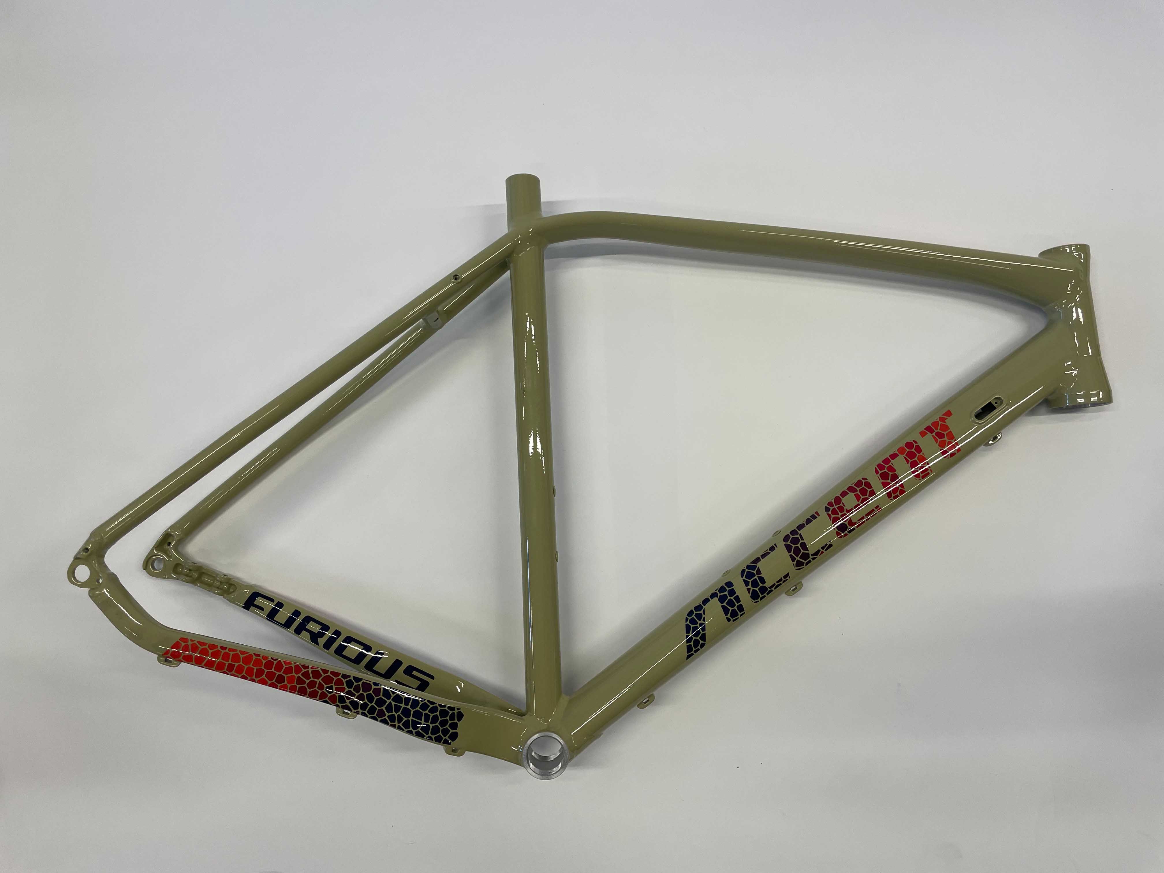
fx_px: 874
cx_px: 582
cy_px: 436
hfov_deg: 67.3
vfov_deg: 53.1
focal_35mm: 26
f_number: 1.6
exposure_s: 1/100
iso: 40
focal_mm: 4.2
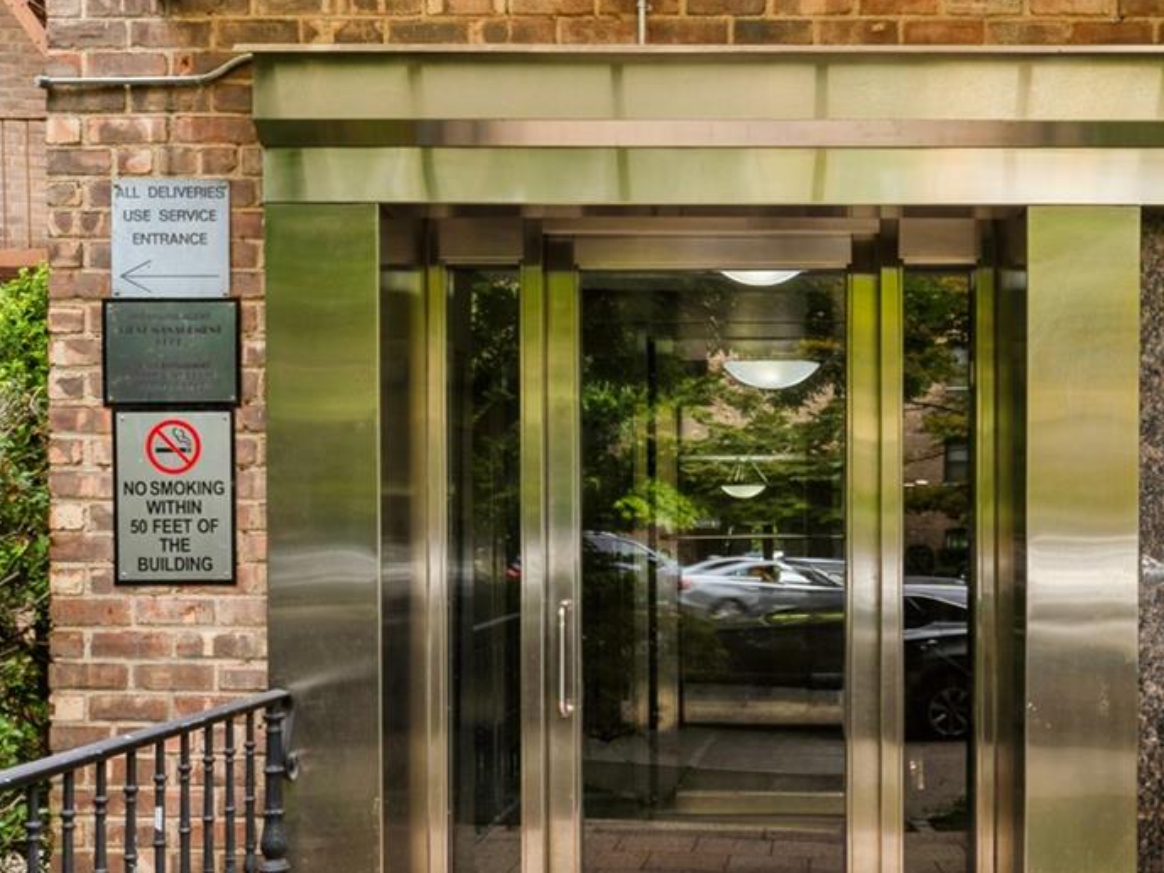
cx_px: 799
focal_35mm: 40
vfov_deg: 35.8
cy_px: 548
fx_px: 1345
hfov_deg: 45.9
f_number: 11
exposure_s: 1/20
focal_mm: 14
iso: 100
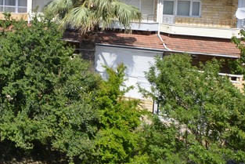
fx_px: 334
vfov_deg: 25.5
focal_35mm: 49
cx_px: -138
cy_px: -18
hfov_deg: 26.5
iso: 125
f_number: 8
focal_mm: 10
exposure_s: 1/250
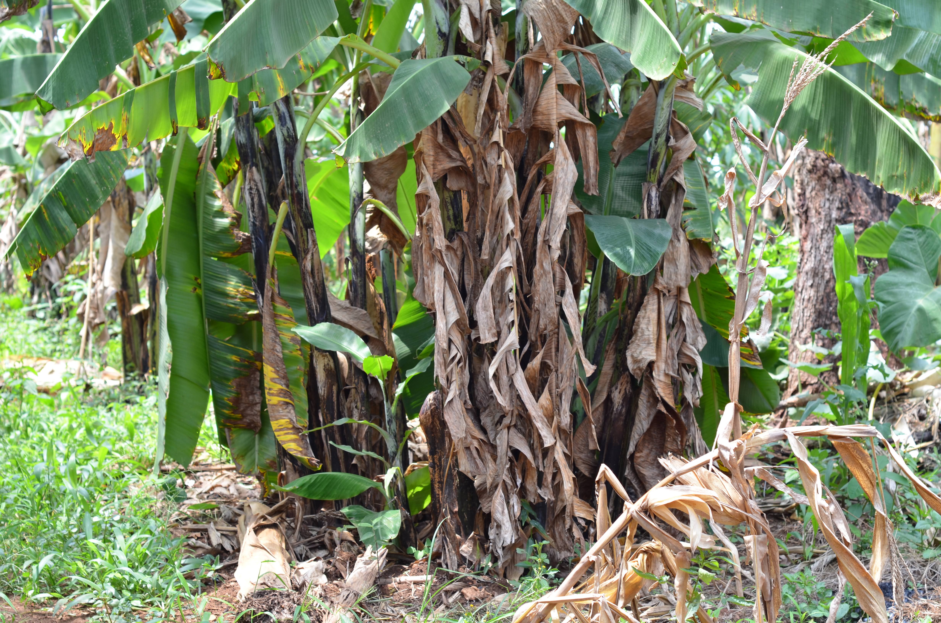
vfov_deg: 18.1
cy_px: 312
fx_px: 1956
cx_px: 470
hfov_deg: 27.0
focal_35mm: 75
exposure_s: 1/125
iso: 200
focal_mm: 50
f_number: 5.6
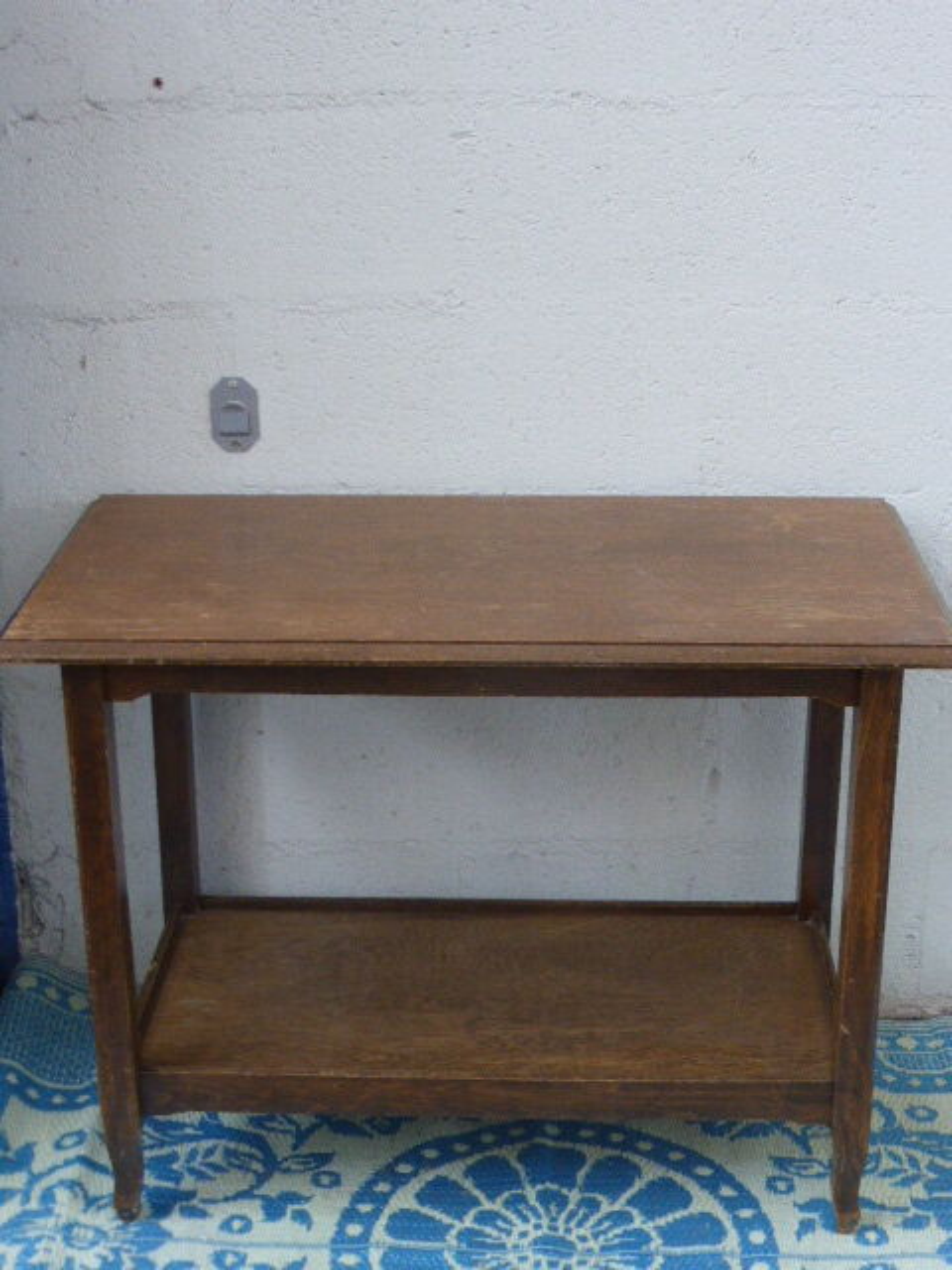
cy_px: 635
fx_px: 2237
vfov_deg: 31.7
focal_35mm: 61
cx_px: 476
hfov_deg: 24.0
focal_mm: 10.3
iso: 400
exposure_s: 1/13
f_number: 4.7
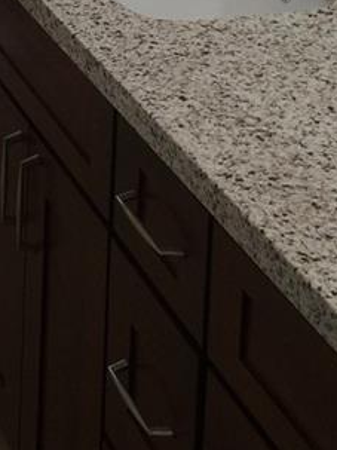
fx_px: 1546
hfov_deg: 12.1
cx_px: -82
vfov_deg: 14.9
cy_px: -307
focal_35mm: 119
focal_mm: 4.12
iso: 50
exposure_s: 1/120
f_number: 2.2
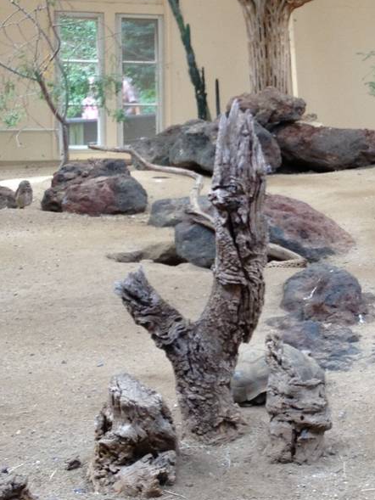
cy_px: 204
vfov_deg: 20.6
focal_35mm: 95
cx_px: 400
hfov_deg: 15.2
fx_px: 1372
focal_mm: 4.28
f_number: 2.4
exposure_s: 1/60
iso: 64
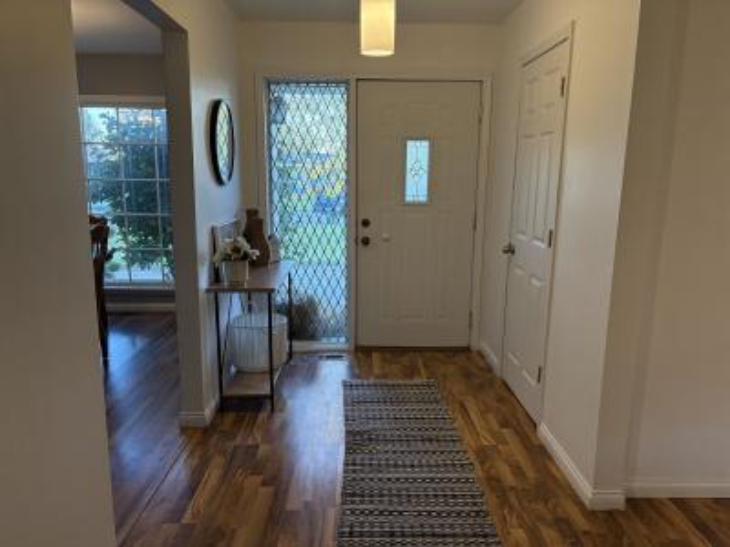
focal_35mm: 26
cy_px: 274
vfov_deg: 53.1
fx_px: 548
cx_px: 365
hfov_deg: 67.3
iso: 250
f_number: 1.6
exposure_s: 1/120
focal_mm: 5.96
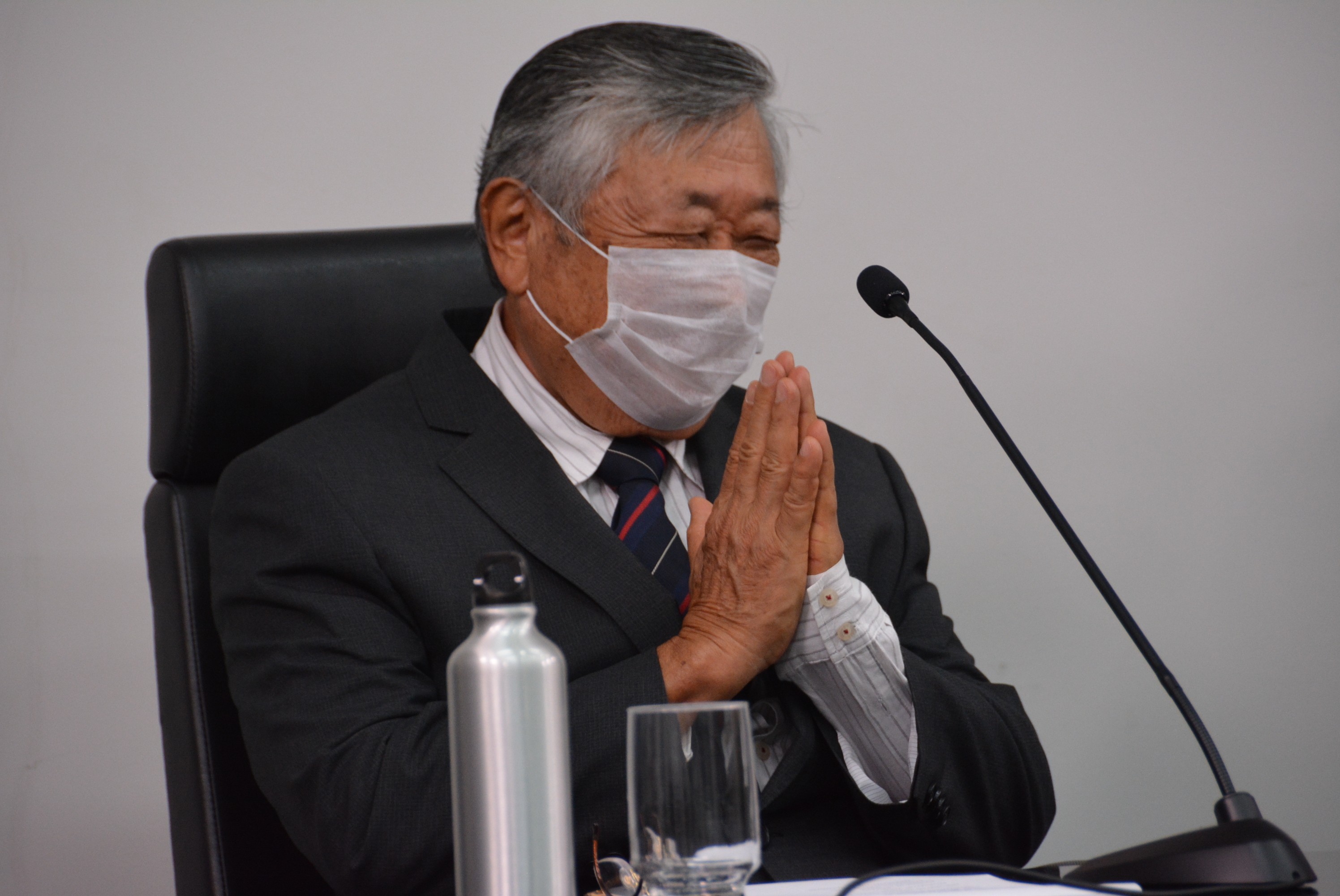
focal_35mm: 300
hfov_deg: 6.9
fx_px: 11175
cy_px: 448
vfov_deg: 4.6
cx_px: 670
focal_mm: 200
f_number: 5.6
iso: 1600
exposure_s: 1/125
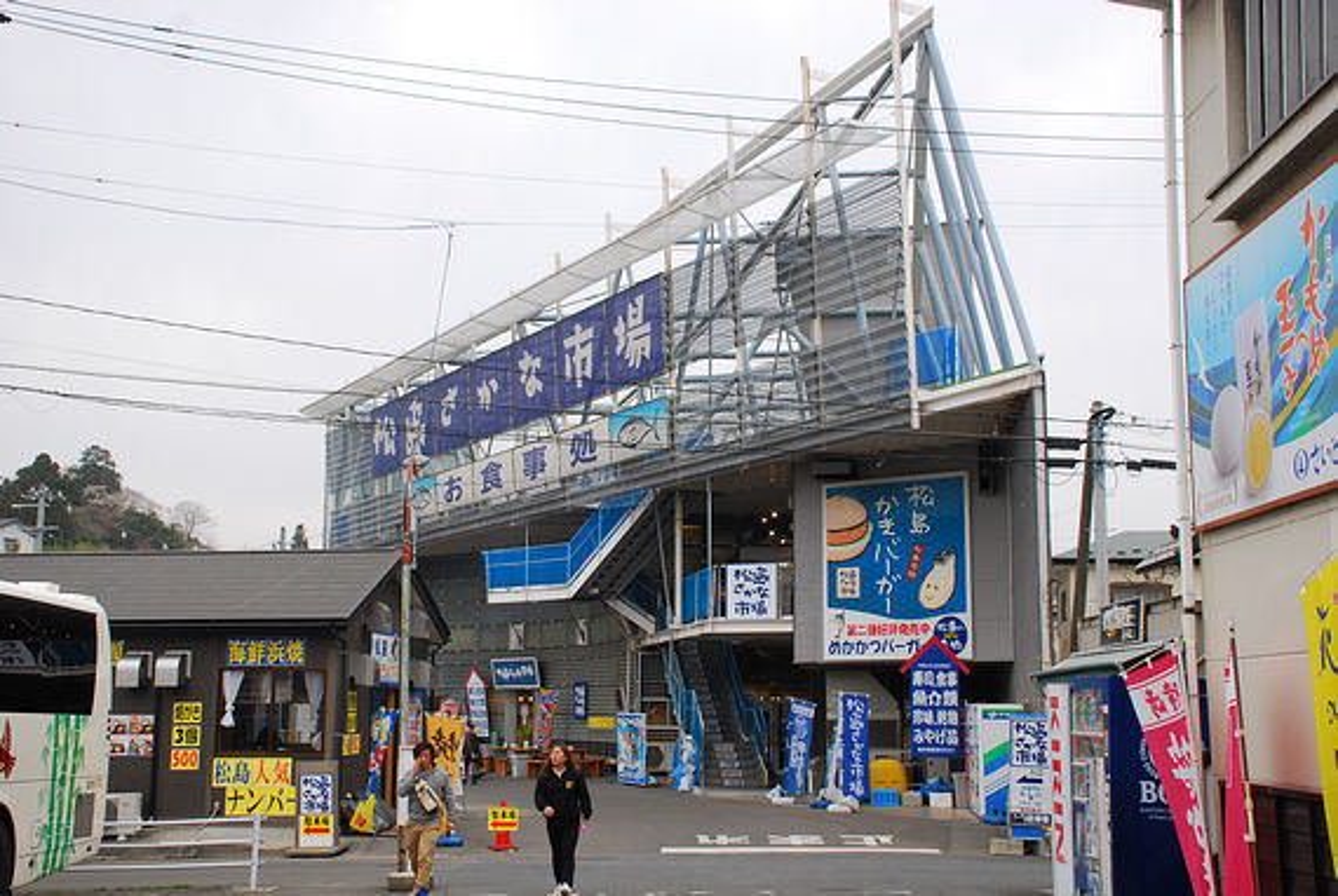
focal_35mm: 48
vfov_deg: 28.2
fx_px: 1787
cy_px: 448
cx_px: 669
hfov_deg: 41.1
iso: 200
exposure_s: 1/200
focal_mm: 32
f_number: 7.1
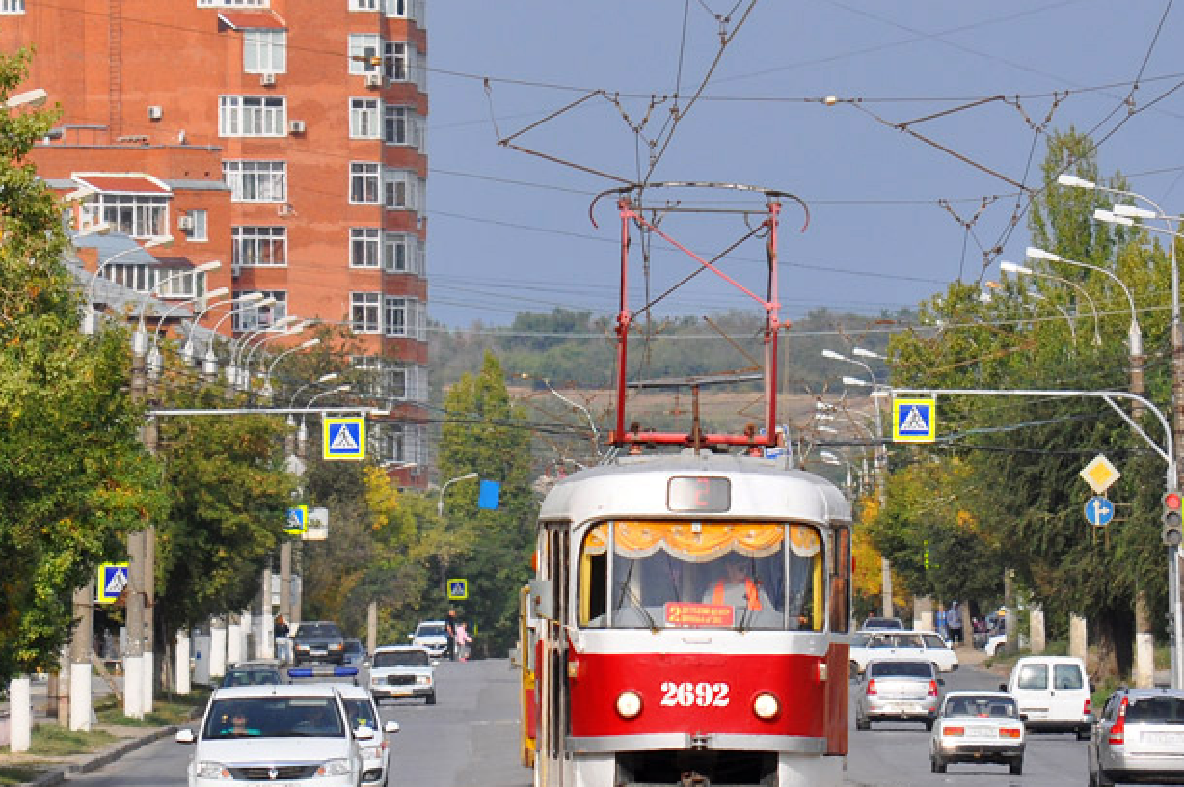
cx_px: 712
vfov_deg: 2.2
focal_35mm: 616
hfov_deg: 3.4
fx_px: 20238
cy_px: 285
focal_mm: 210
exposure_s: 1/640
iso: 200
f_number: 9
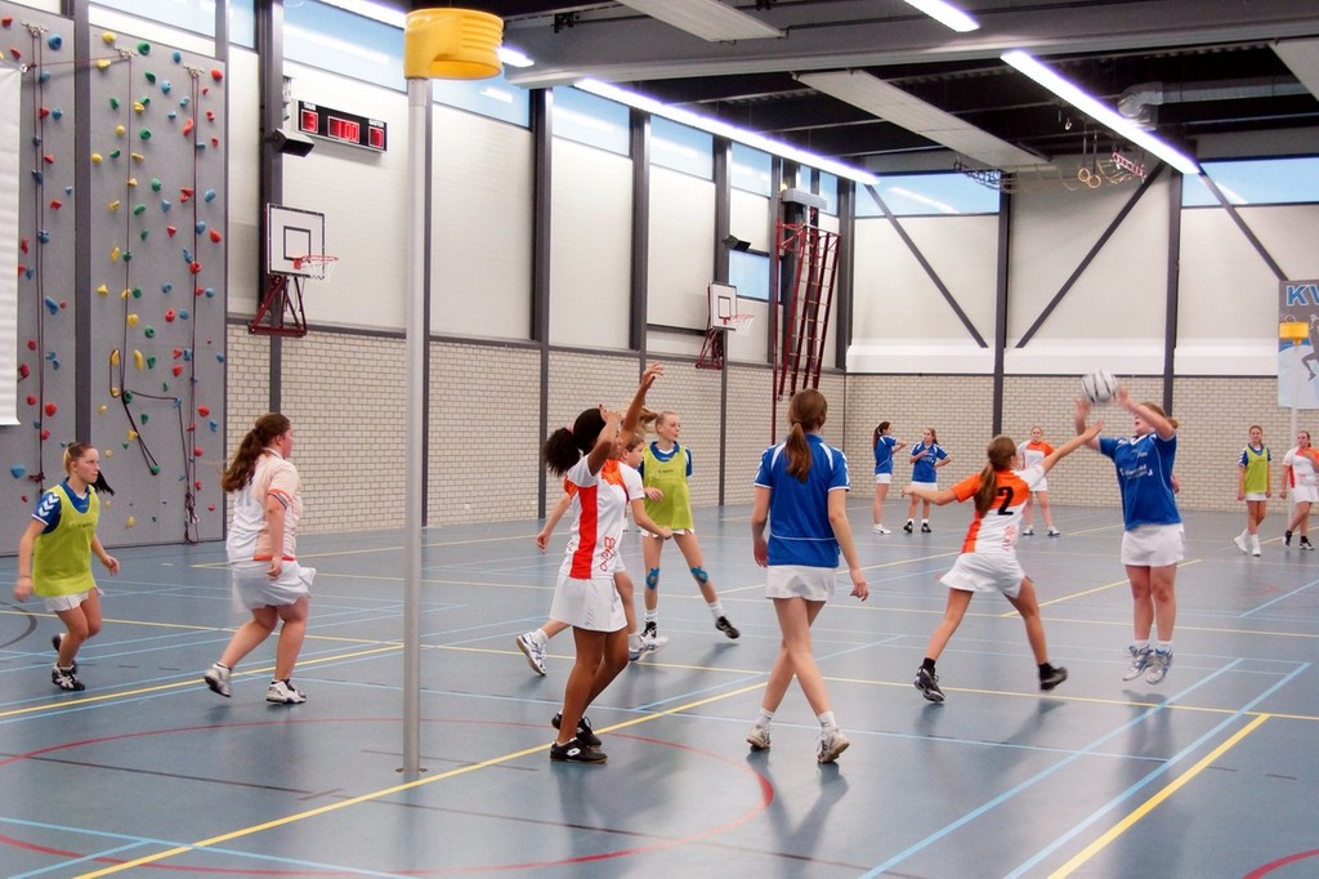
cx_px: 660
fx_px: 1428
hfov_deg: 49.6
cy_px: 440
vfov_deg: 34.2
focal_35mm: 39
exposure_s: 1/125
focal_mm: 26
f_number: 4
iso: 1250
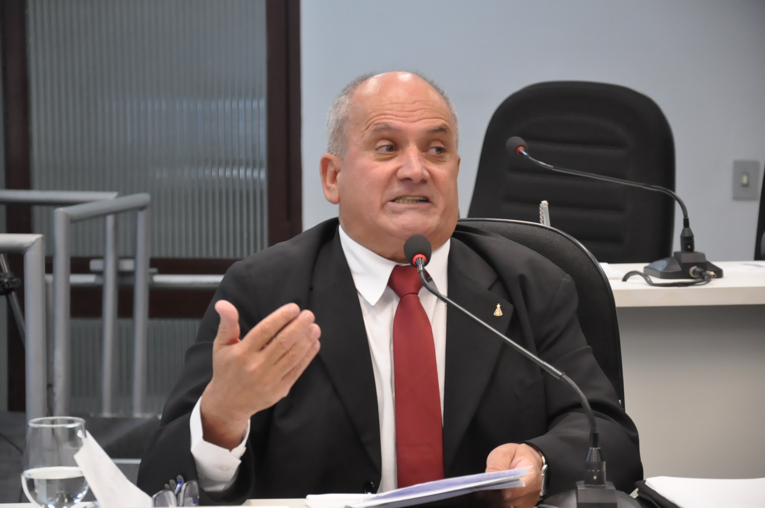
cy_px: 254
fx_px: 2865
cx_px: 382
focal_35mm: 135
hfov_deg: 15.2
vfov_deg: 10.1
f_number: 5.6
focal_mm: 90
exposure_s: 1/100
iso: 2000
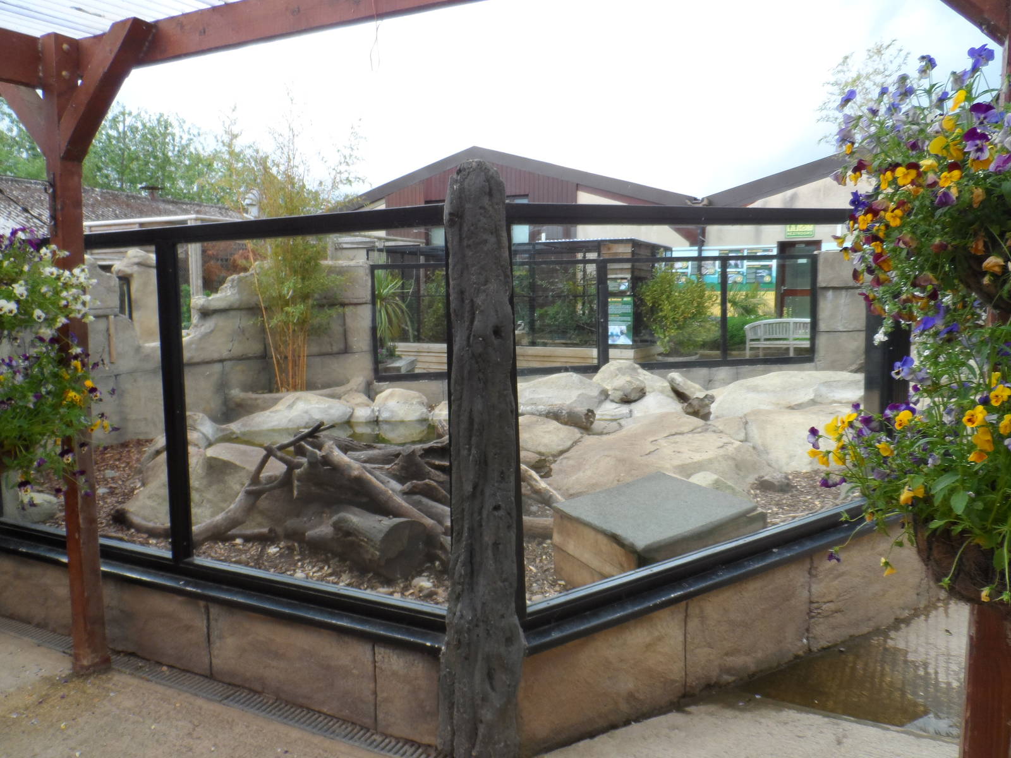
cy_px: 379
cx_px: 506
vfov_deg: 56.8
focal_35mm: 24
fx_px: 701
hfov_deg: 71.6
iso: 80
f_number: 3.2
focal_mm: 4
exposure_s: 1/250
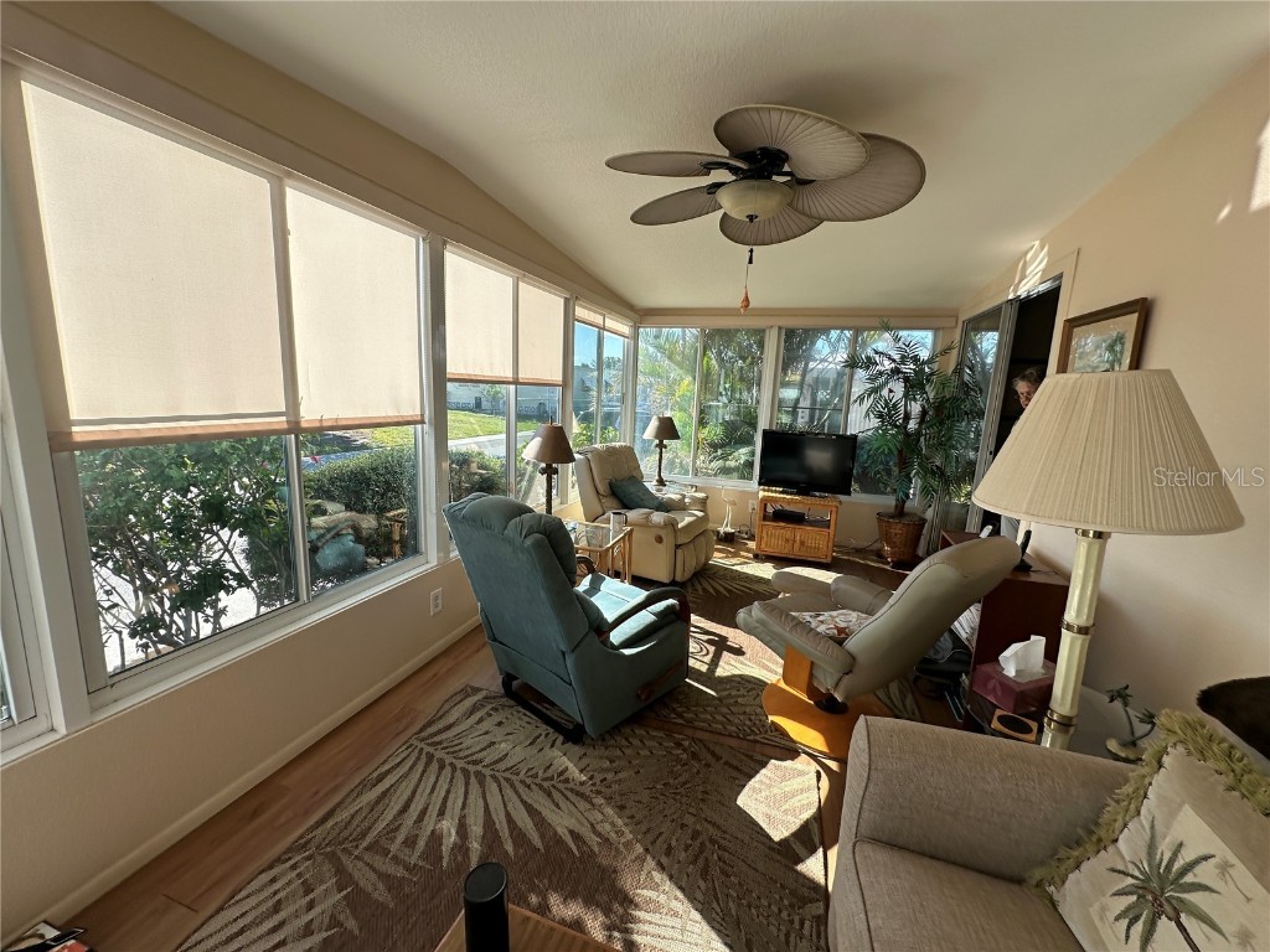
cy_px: 476
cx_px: 635
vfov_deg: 85.7
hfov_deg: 102.1
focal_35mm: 14
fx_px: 514
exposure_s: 1/364
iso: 40
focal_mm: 2.22
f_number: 2.2
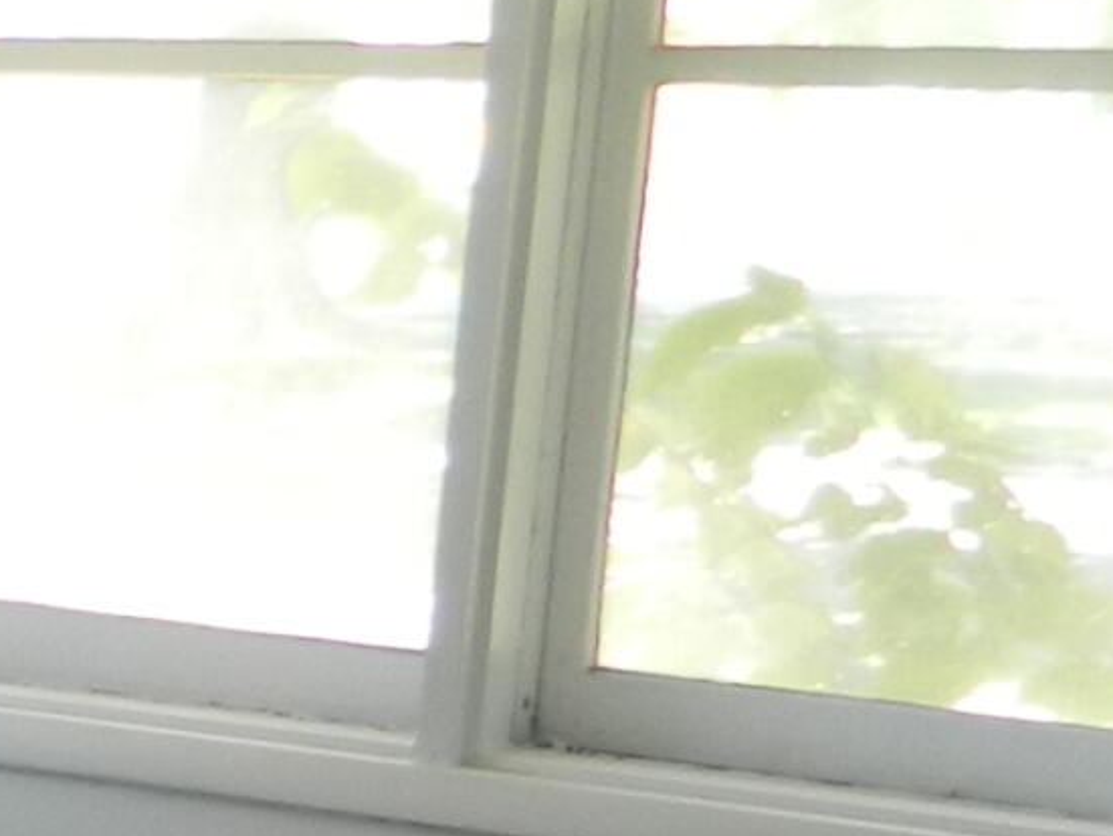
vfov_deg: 10.7
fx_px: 4376
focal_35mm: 136
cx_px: -1584
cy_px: 983
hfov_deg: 11.7
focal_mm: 4.5
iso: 80
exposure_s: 1/30
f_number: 3.1
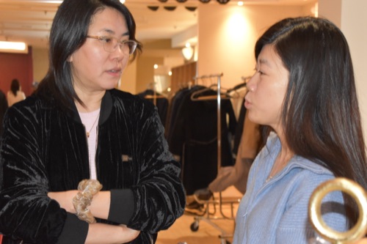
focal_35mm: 82
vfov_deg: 16.5
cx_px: 184
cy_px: 122
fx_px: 841
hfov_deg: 24.6
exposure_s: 1/60
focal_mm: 55
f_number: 5.6
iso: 3200
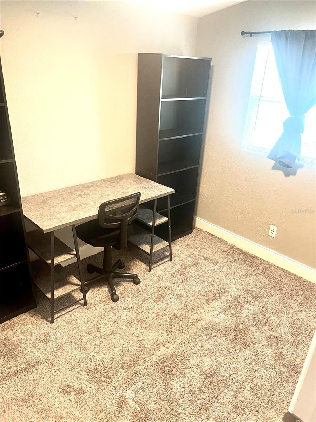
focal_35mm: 26
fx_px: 316
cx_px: 158
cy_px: 211
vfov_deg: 67.3
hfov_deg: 53.1
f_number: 1.6
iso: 320
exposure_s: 1/60
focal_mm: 5.1
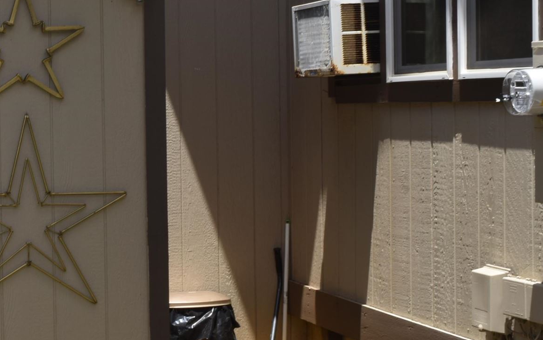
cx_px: -38
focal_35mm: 97
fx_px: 1435
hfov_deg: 20.5
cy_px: 140
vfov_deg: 13.5
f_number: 16
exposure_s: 1/80
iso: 100
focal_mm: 24
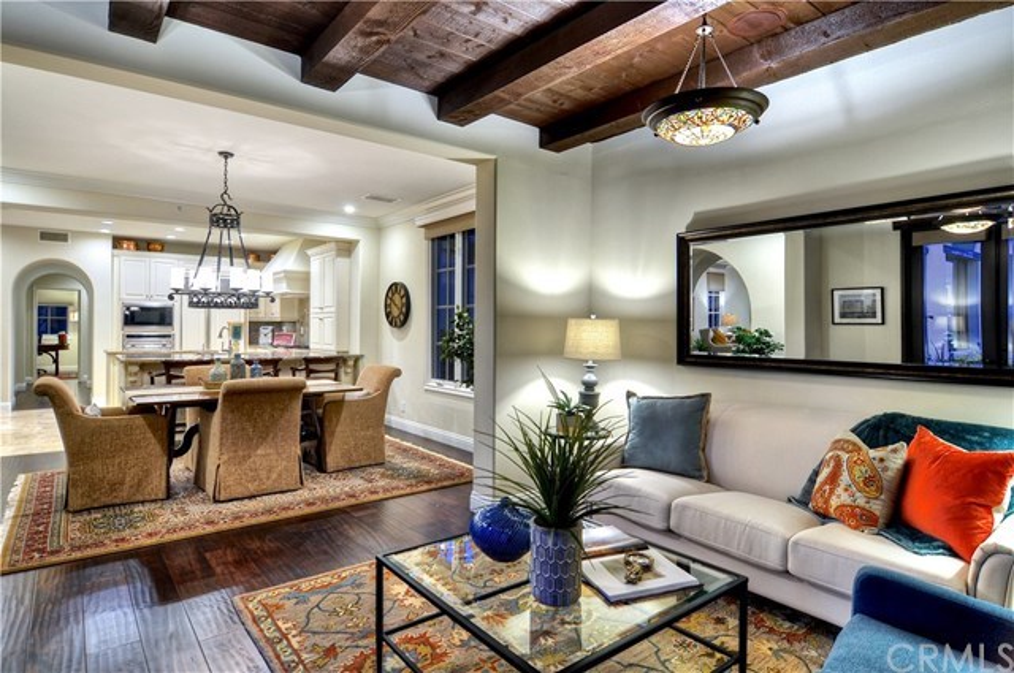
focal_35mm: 18
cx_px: 507
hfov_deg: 90.1
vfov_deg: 67.2
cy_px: 336
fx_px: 506
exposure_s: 1/2.5
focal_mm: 12
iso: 160
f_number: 7.1
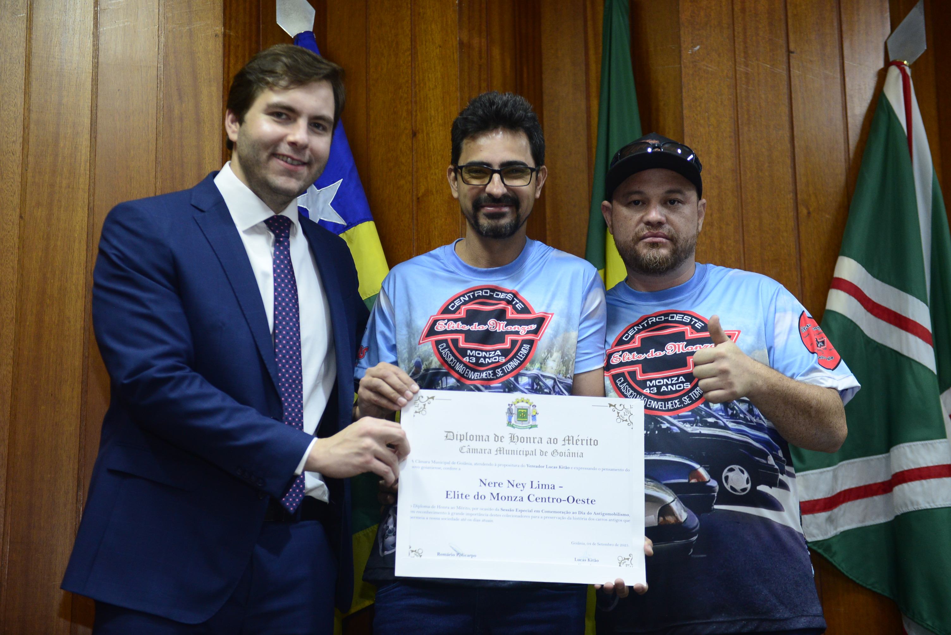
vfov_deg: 24.2
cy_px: 318
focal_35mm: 56
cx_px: 476
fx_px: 1480
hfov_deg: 35.6
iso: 2000
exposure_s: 1/125
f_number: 3.2
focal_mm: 56
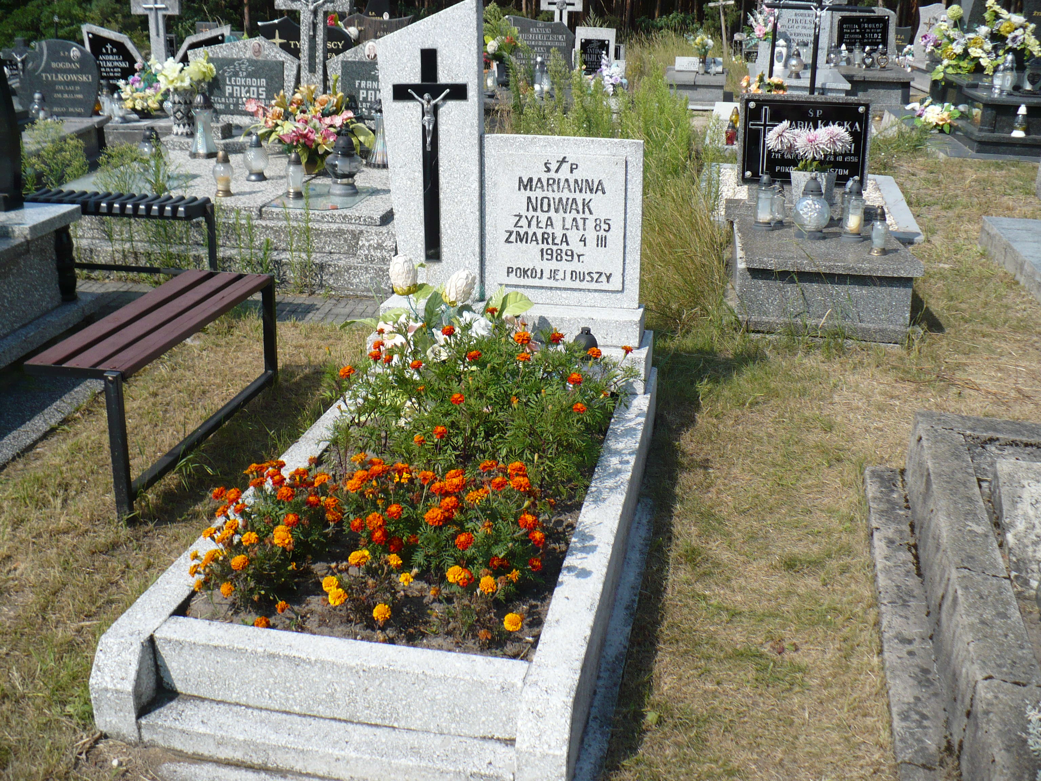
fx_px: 1113
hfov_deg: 50.1
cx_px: 520
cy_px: 390
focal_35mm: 37
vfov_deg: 38.7
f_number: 8
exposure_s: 1/200
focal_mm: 6.1
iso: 100
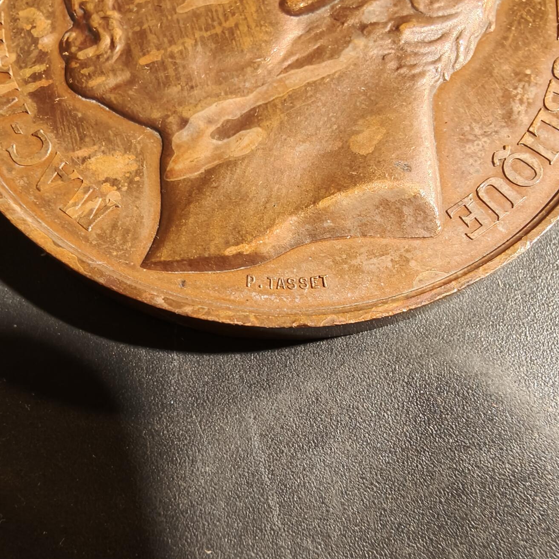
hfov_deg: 57.3
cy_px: 327
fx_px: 512
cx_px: 274
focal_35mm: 28
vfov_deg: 57.0
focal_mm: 2.32
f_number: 2
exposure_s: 1/50
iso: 320
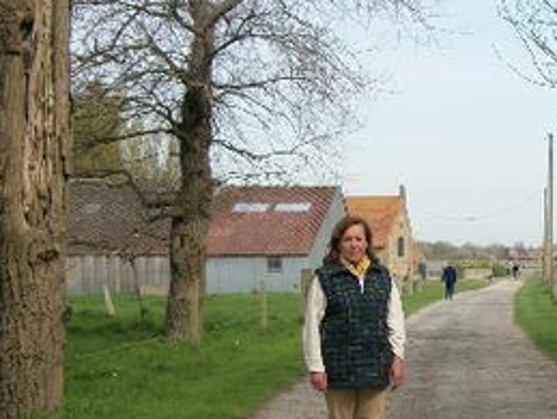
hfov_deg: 25.3
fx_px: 1192
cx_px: 523
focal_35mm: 74
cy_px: 269
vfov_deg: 19.9
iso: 80
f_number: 8.8
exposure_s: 1/125
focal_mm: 5.7
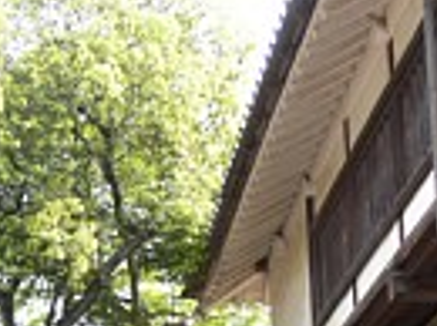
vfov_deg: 13.0
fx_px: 1361
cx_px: -141
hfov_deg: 17.1
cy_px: 481
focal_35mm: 108
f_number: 4
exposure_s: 1/60
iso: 80
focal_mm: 7.4
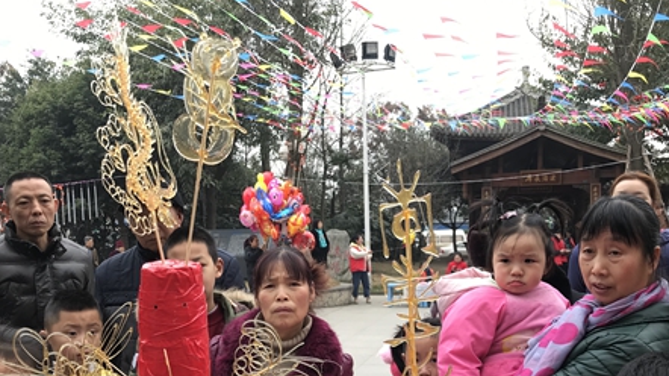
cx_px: 344
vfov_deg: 30.6
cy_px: 281
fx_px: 674
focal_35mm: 38
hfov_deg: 52.8
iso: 20
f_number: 1.8
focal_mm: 3.99
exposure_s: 1/143
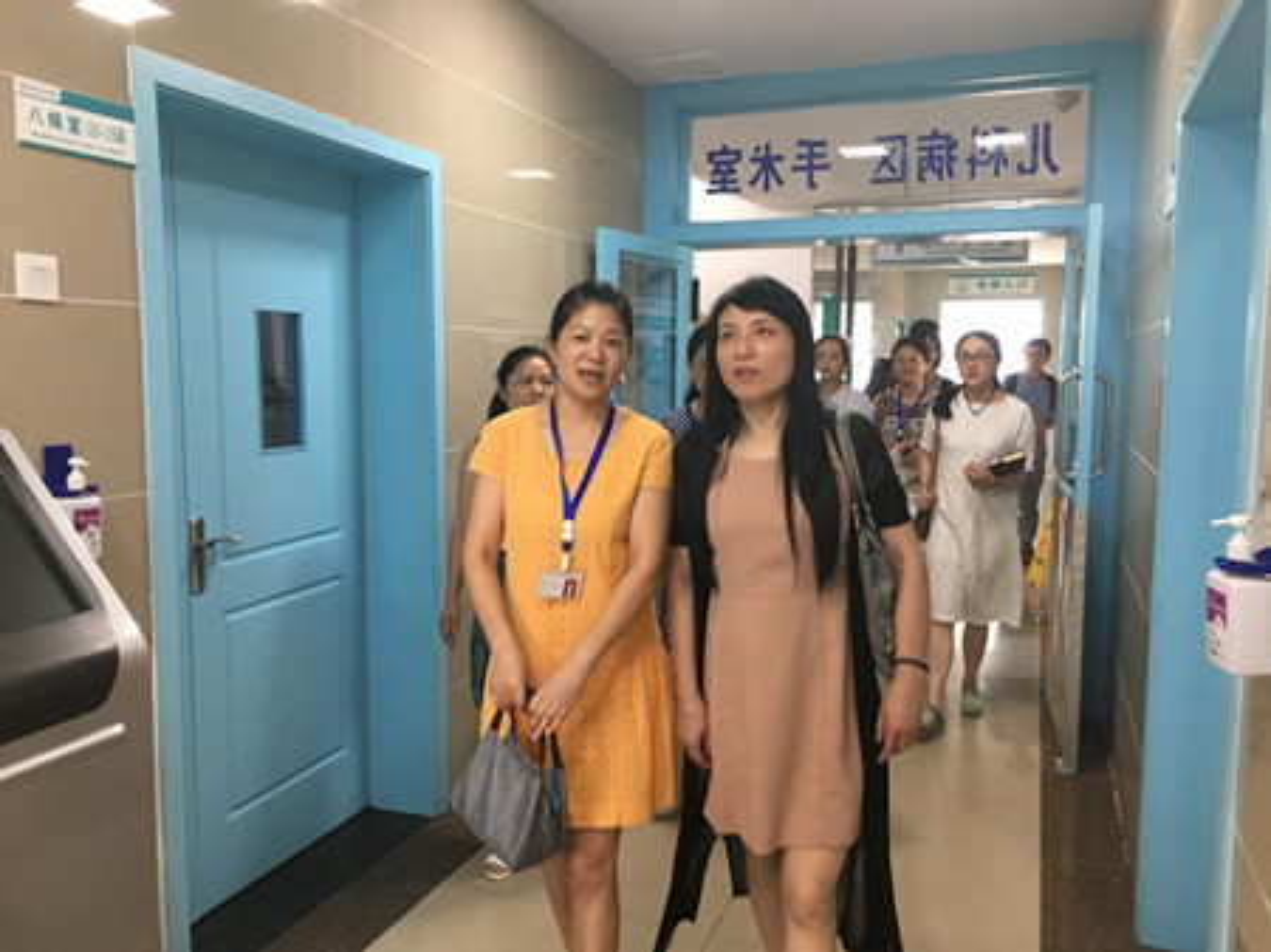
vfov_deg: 48.2
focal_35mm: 29
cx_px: 636
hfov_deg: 61.7
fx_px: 1064
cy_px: 476
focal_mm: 4.15
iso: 125
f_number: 2.2
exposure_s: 1/33
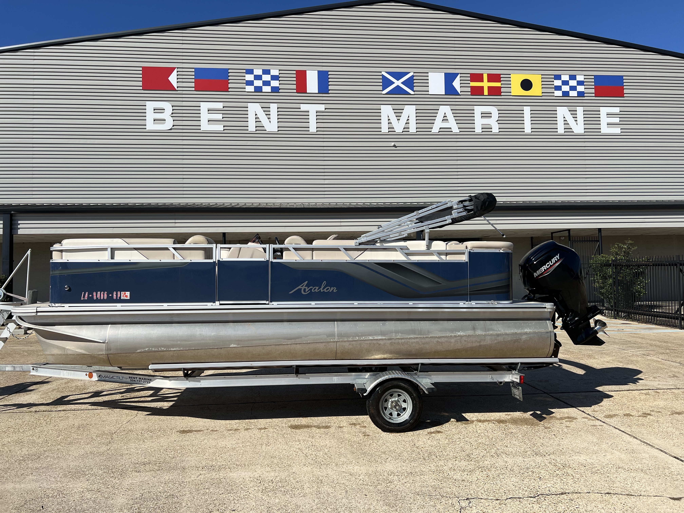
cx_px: 342
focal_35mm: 26
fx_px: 514
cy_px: 256
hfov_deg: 67.3
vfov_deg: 53.1
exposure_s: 1/6211
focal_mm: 5.7
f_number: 1.5
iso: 50
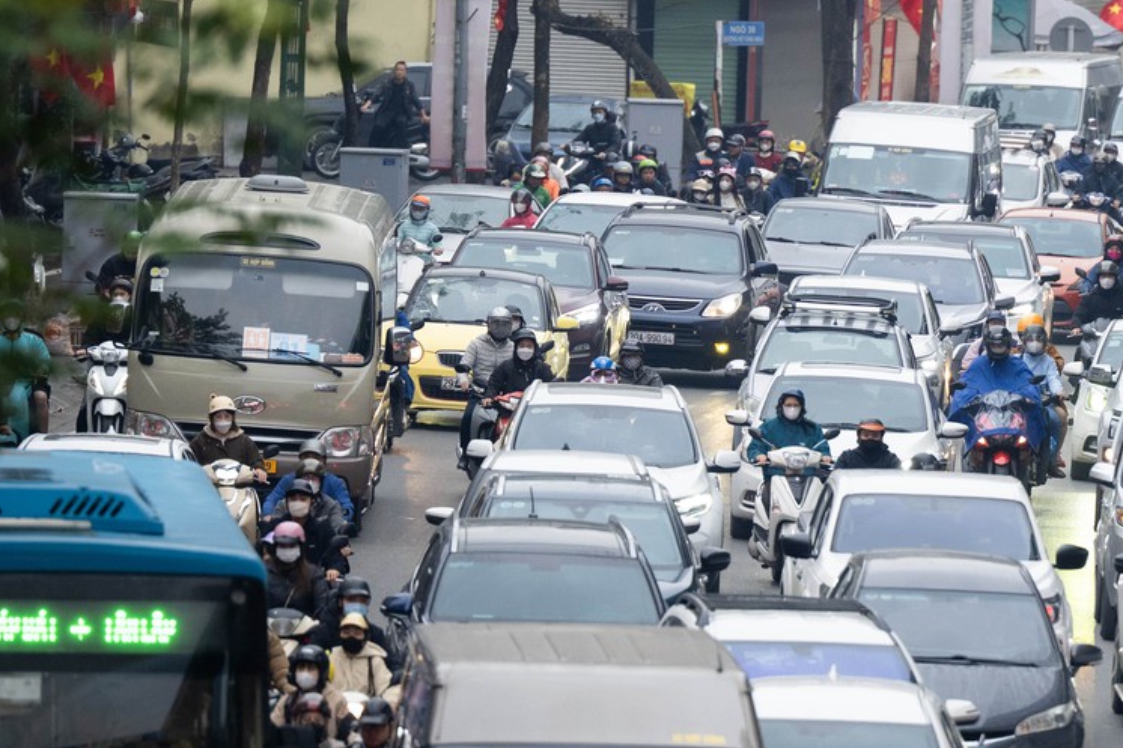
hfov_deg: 3.8
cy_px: 374
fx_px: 16715
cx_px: 1049
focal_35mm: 536
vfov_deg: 2.6
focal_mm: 200
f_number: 2.8
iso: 800
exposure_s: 1/400
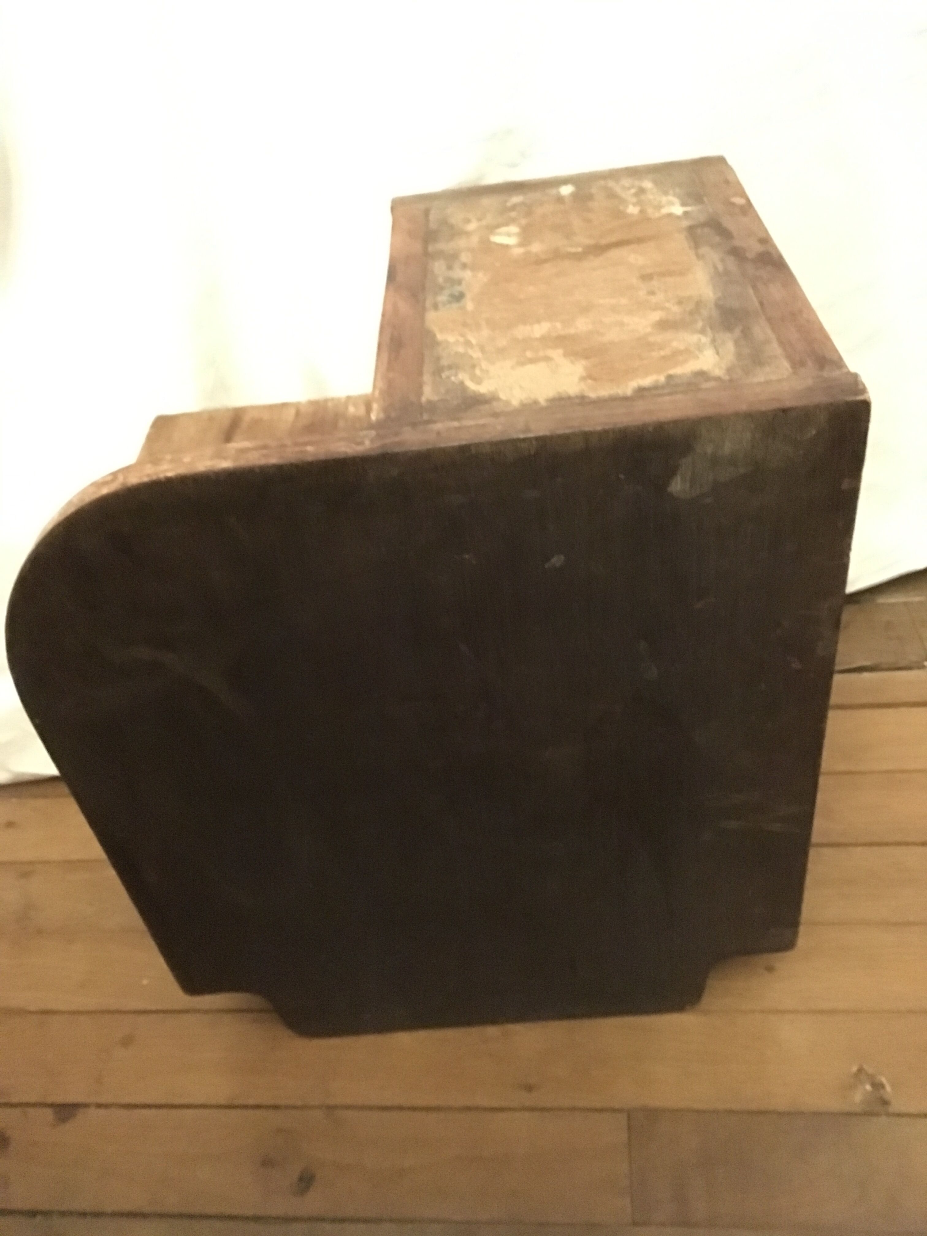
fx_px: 1035
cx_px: 464
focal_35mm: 29
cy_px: 618
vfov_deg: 61.7
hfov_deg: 48.2
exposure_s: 1/17
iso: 2000
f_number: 2.2
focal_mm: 4.15
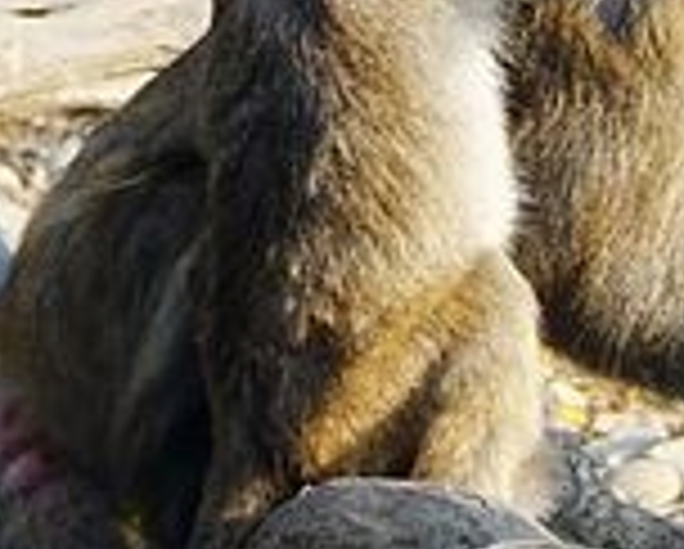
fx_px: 16216
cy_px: -304
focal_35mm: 800
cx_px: -342
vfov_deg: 1.9
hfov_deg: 2.4
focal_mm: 72
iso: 320
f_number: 4.5
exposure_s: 1/200
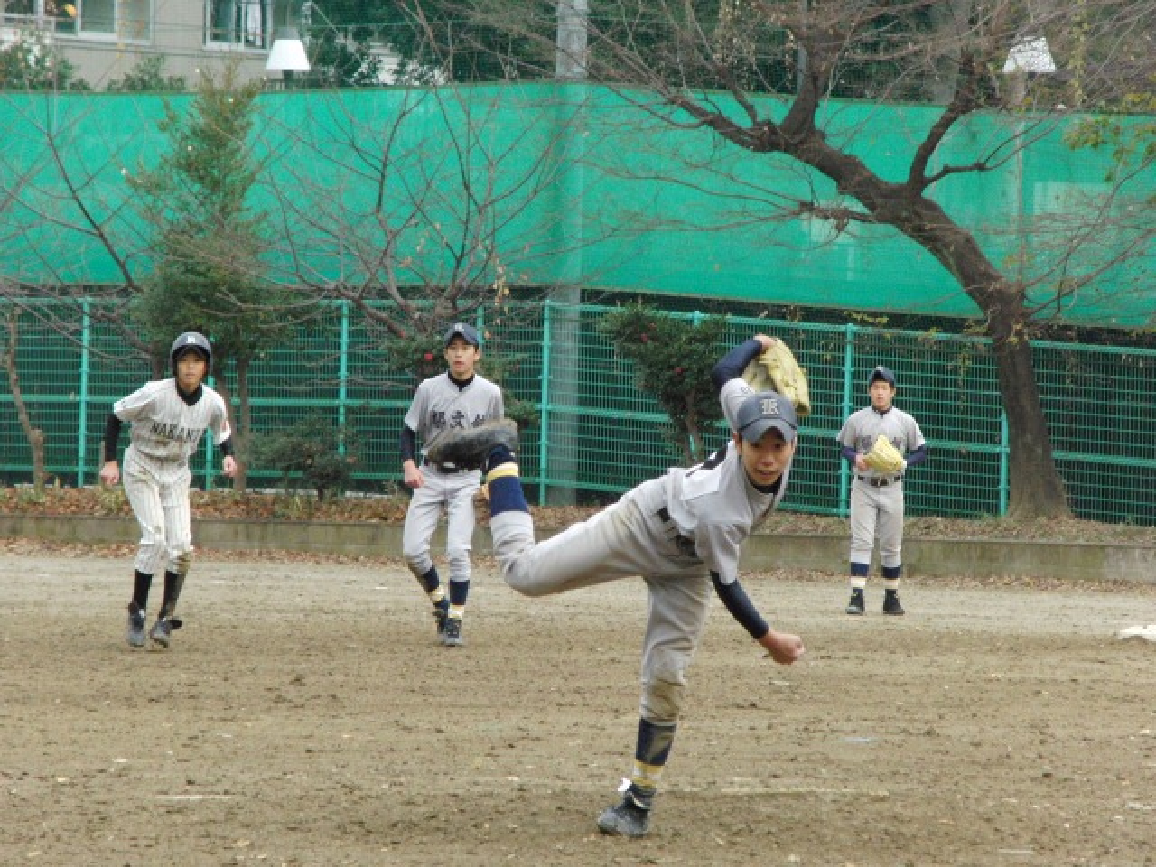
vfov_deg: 5.9
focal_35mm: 251
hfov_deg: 7.9
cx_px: 578
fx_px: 8382
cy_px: 434
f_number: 4.5
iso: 400
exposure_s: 1/640
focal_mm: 44.4
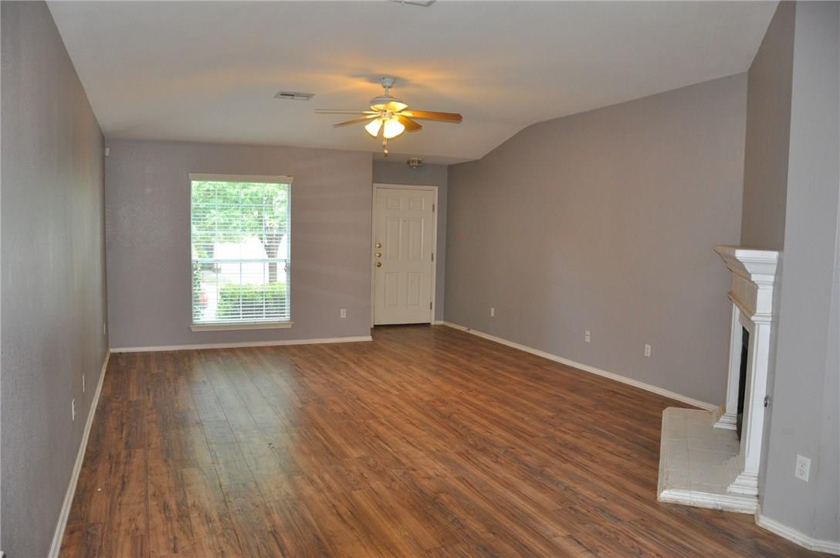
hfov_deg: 67.5
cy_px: 279
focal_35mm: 27
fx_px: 629
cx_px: 420
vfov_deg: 47.8
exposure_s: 1/80
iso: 800
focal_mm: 18
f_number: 3.5
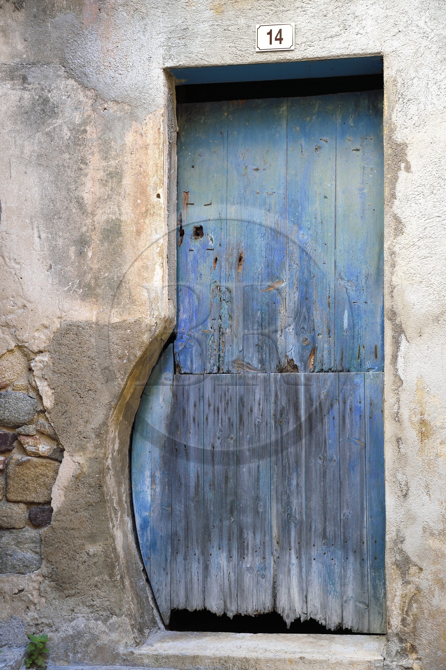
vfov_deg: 32.4
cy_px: 335
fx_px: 1153
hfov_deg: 21.9
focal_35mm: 62
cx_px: 223
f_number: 4.5
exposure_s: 1/80
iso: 200
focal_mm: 62
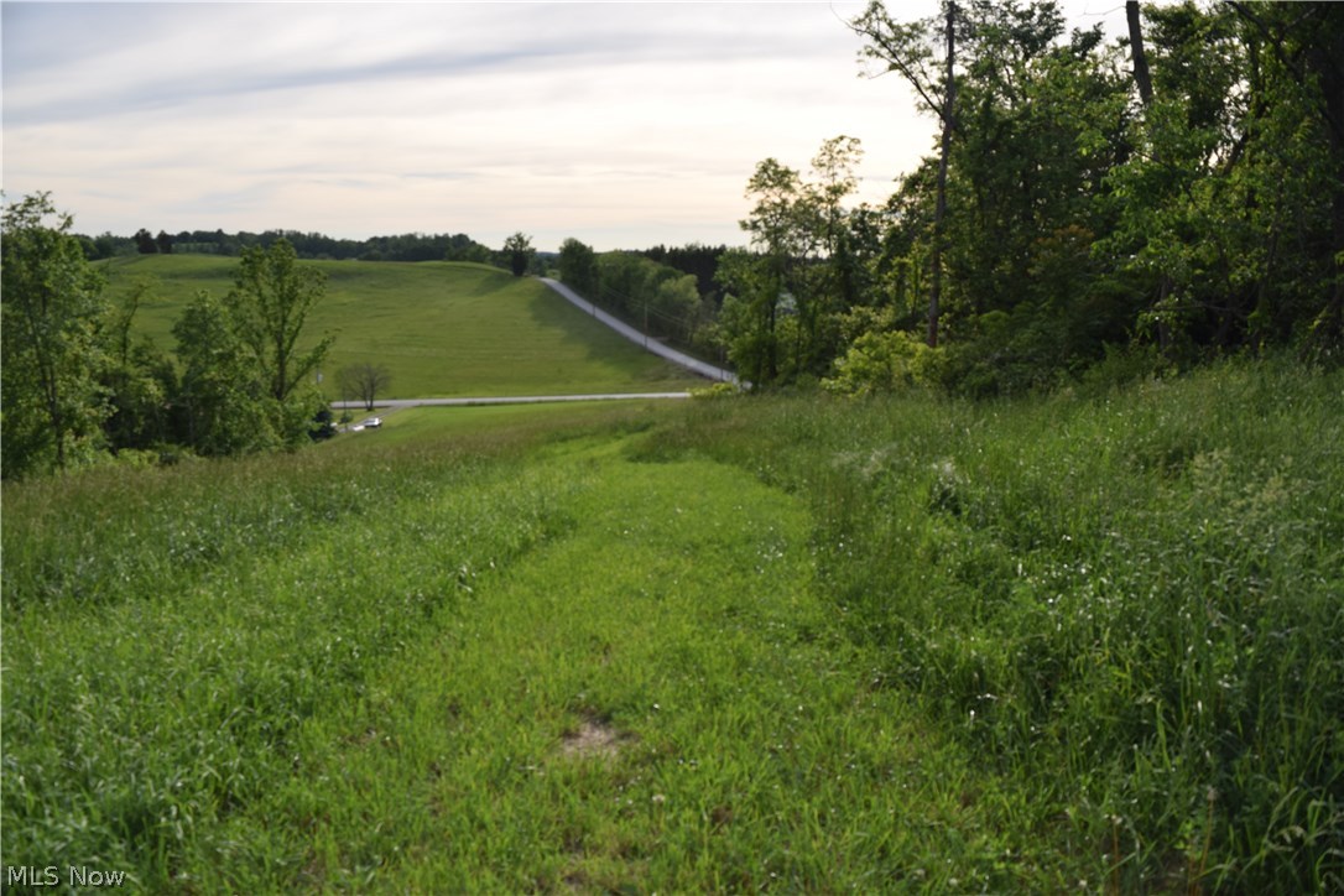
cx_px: 672
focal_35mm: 27
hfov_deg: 67.4
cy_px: 448
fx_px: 1008
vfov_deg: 47.9
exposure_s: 1/160
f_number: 6.3
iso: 100
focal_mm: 18
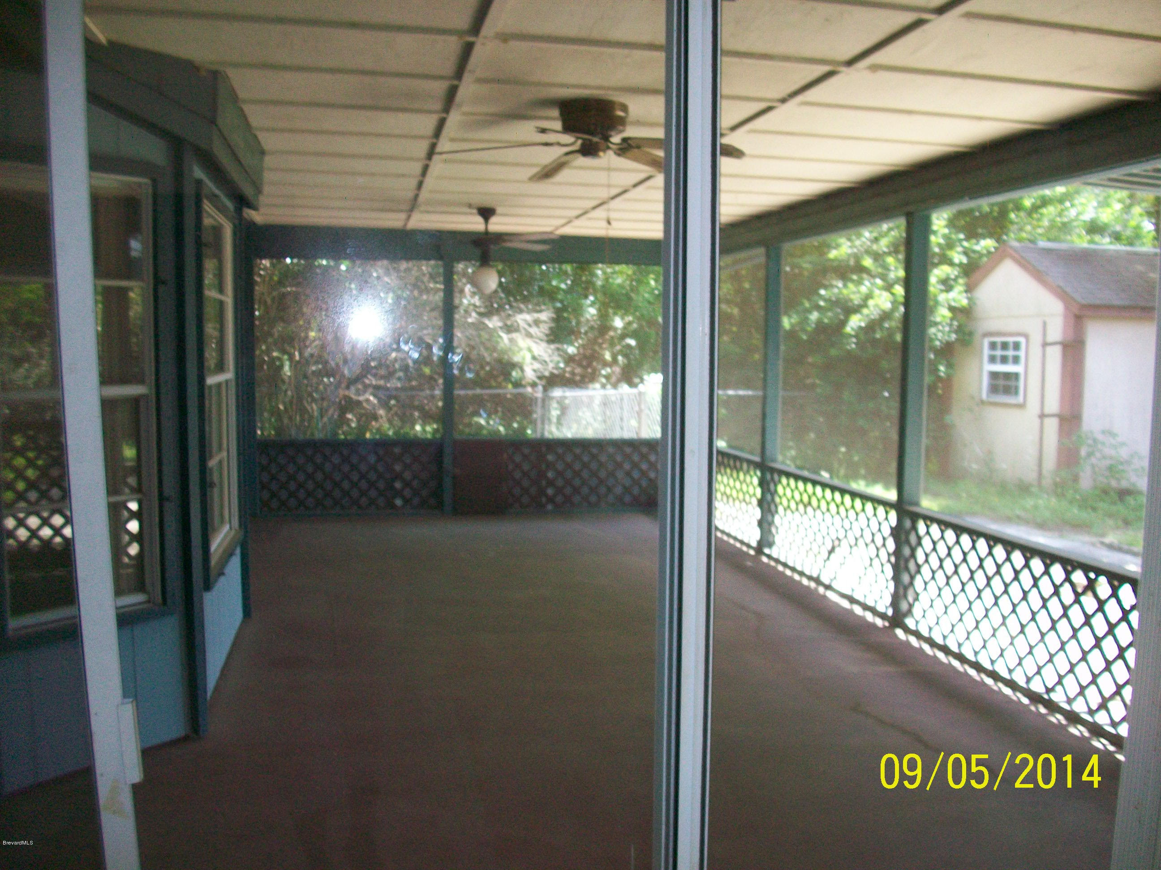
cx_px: 580
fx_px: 1073
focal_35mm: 32
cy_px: 435
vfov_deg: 44.2
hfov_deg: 56.8
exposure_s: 1/60
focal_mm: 5.7
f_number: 2.8
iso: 120
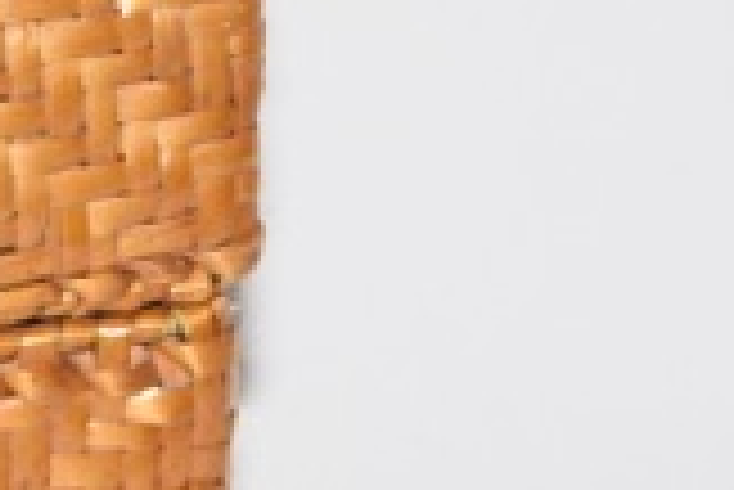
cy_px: 200
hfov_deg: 4.0
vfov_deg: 2.7
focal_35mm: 505
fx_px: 10307
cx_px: -941
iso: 900
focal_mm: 55
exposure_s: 1/60
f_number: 5.6
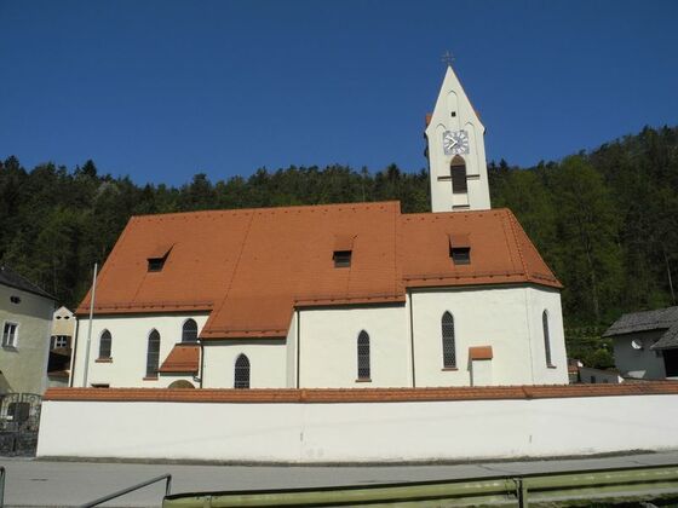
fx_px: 548
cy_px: 254
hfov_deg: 63.4
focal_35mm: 28
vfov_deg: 49.7
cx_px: 339
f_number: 5.6
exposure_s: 1/902
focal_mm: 6
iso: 100
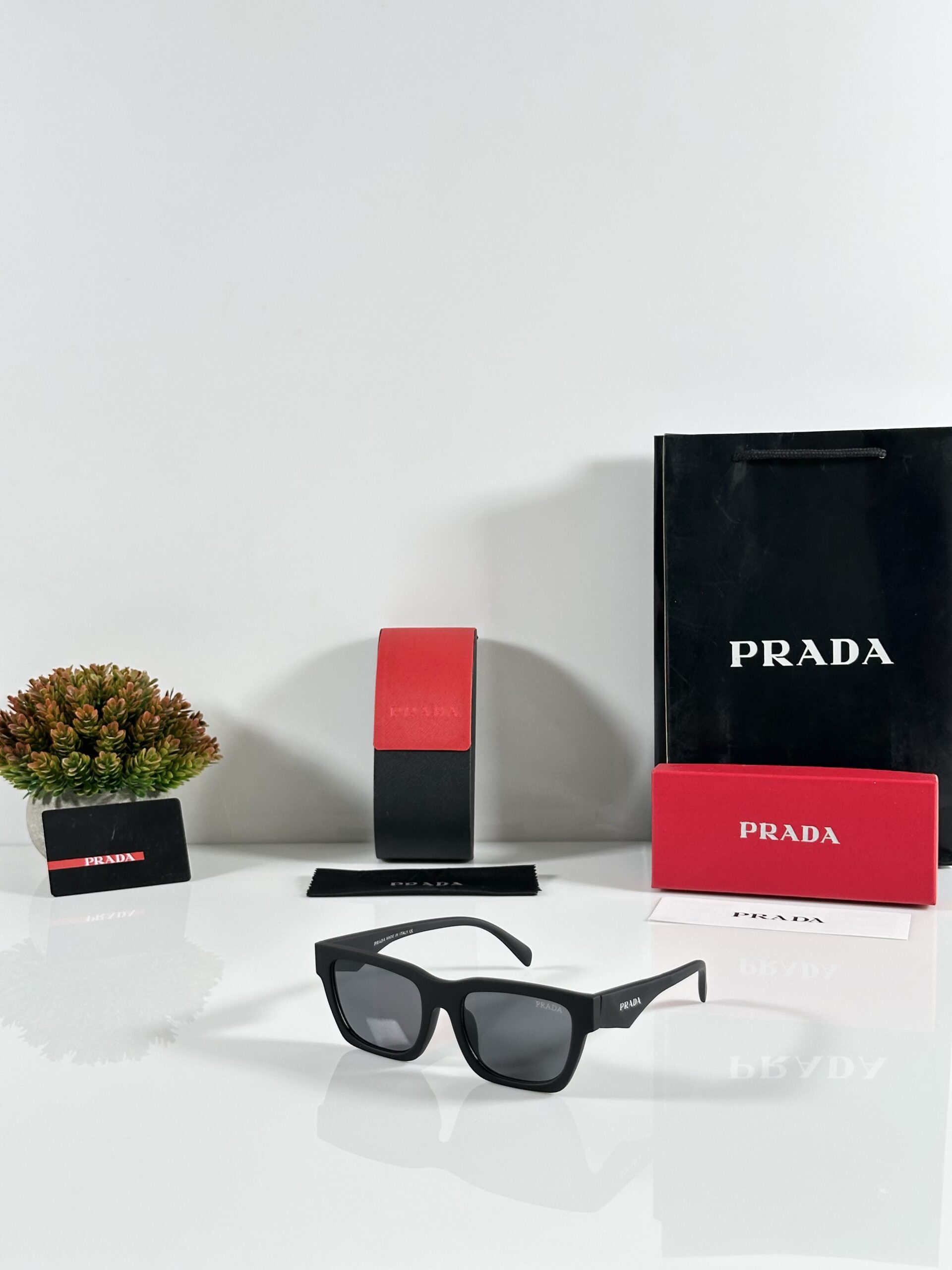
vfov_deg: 39.7
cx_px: 476
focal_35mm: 48
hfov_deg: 30.3
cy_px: 635
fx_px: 1760
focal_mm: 6.86
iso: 100
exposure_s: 1/100
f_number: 1.78
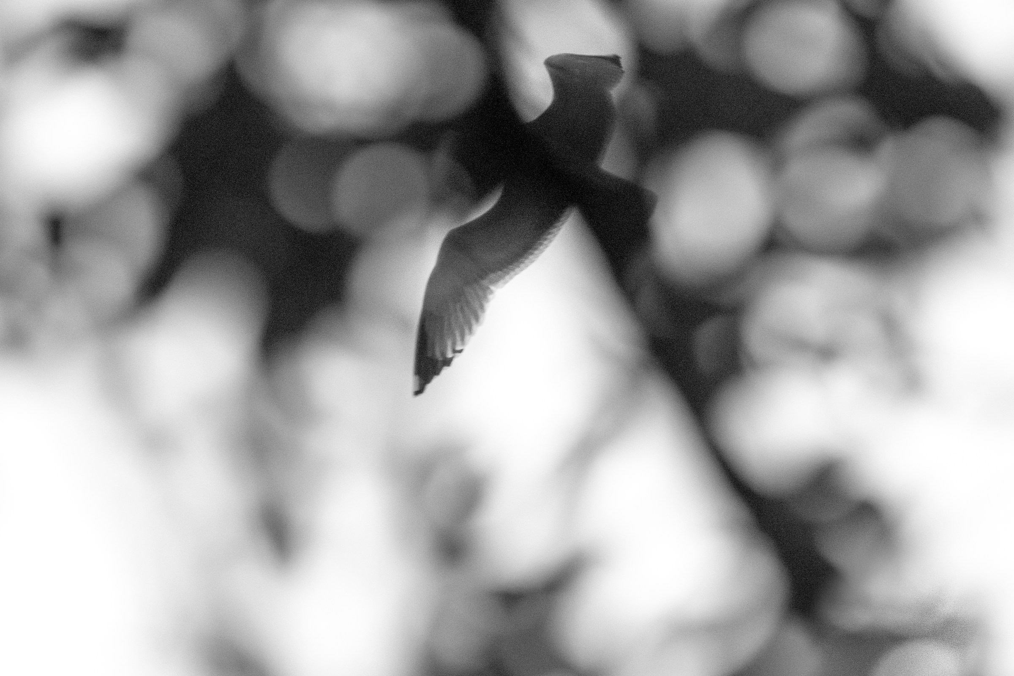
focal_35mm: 300
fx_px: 8449
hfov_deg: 6.9
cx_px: 507
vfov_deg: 4.6
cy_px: 338
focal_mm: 200
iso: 1250
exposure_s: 1/800
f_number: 5.6
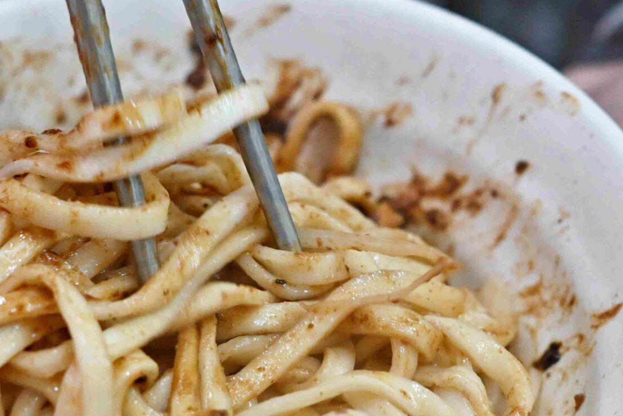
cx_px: 324
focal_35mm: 173
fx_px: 2994
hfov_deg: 11.9
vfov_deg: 7.9
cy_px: 252
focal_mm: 50
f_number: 3.2
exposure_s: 1/200
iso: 1100
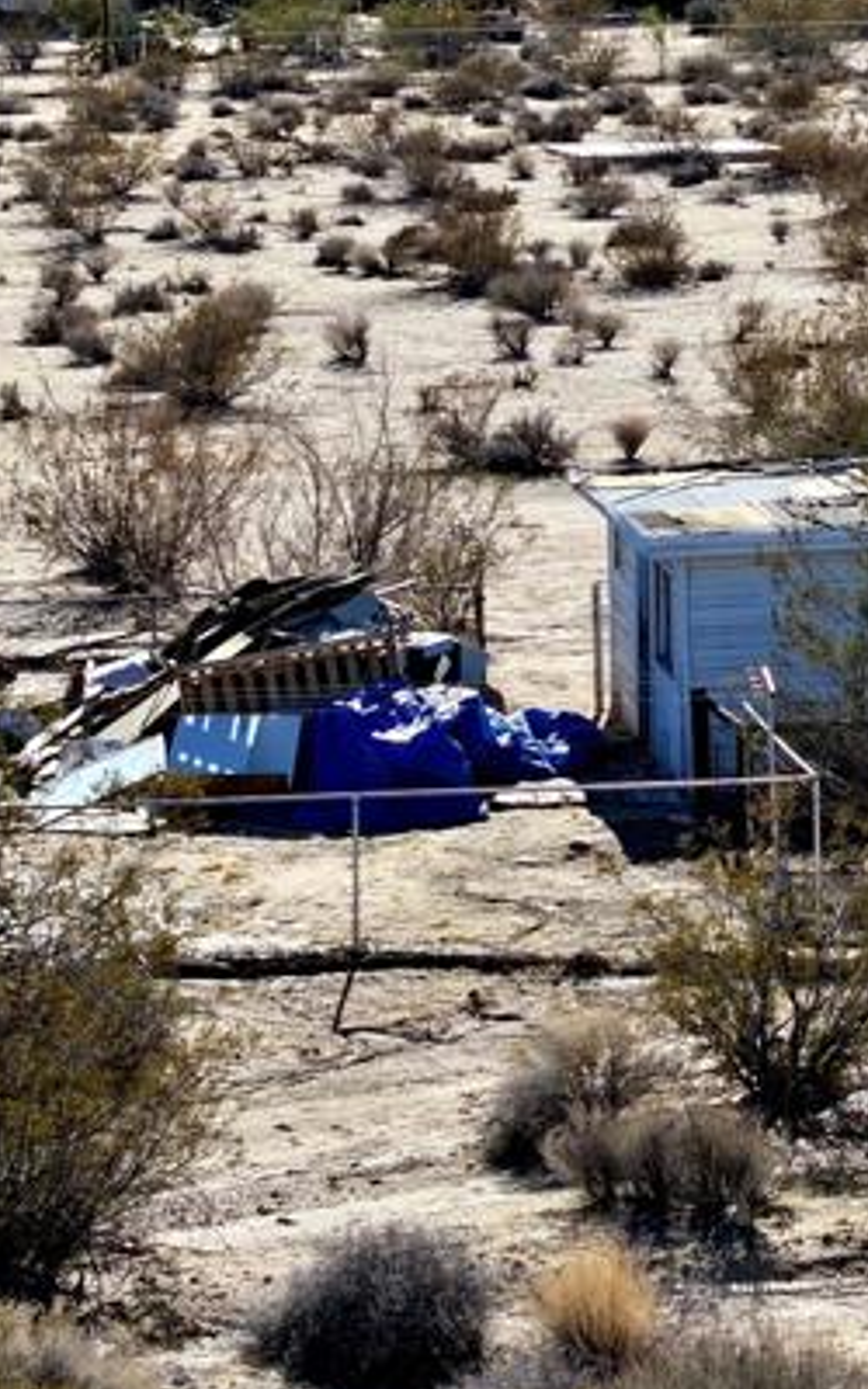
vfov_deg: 11.0
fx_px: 7191
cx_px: 1236
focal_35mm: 190
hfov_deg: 6.8
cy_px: 264
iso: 140
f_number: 2.8
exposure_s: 1/2000
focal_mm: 19.35
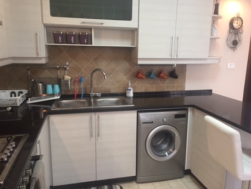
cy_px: 94
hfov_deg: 61.6
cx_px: 126
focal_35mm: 29
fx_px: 210
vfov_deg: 48.2
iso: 160
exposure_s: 1/33
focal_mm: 4.15
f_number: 2.2
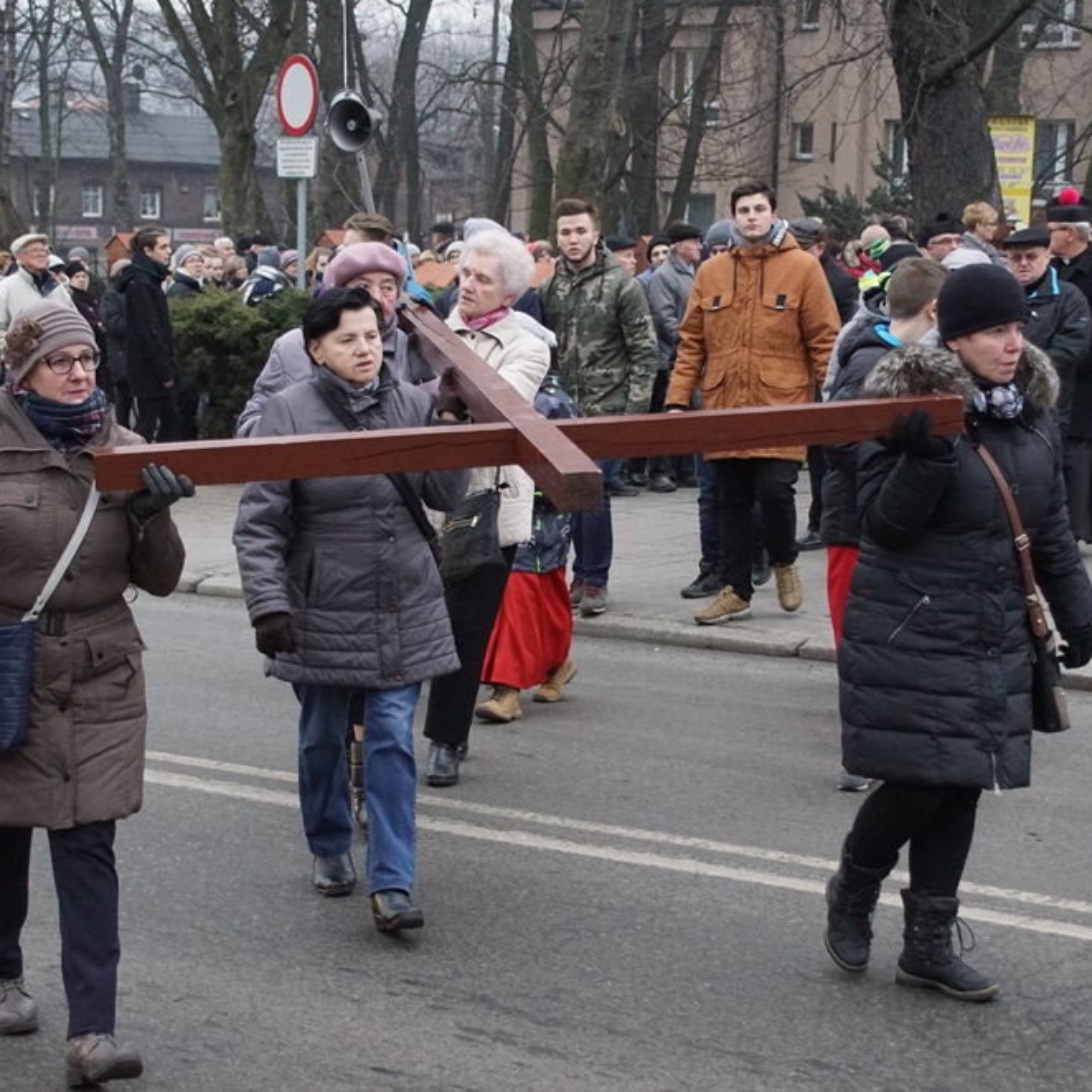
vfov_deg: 22.5
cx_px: 538
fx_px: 2748
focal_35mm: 77
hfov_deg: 22.5
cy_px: 544
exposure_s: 1/160
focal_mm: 40
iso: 3200
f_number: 4.5
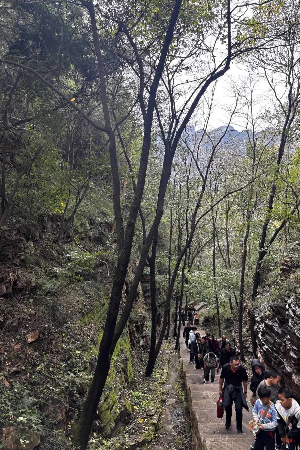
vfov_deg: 65.5
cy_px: 226
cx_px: 164
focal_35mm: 28
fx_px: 350
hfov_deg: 46.3
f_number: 1.6
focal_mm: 5.96
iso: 40
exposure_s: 1/237
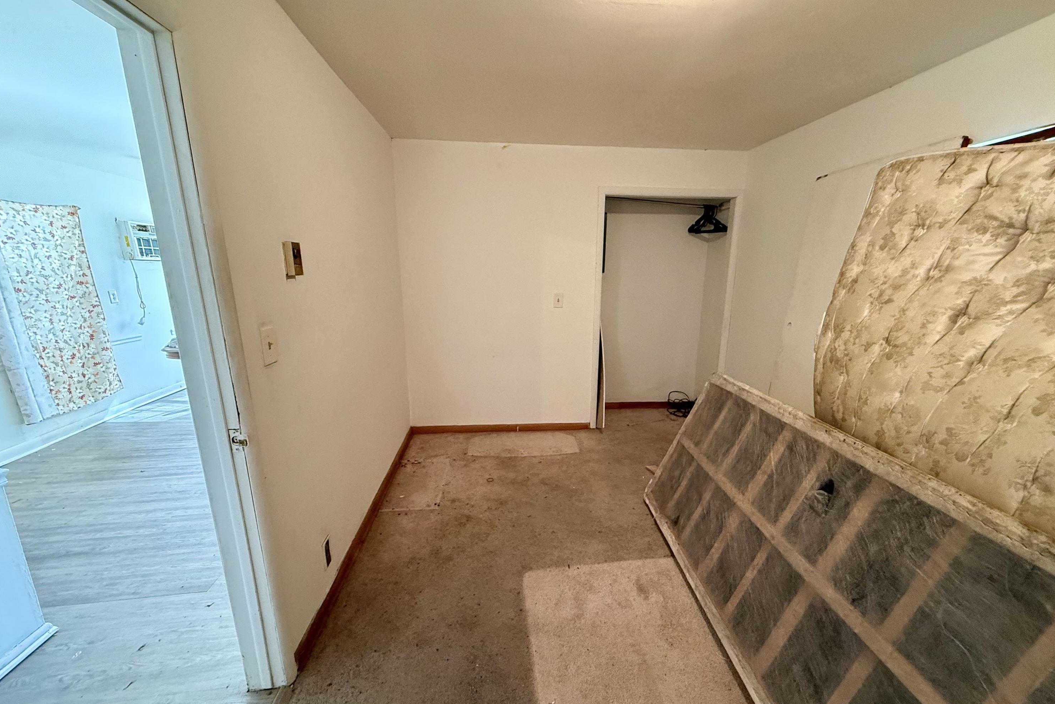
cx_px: 539
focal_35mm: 15
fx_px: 440
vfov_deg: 77.2
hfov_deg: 100.4
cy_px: 374
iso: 500
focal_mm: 2.22
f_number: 2.2
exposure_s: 1/60
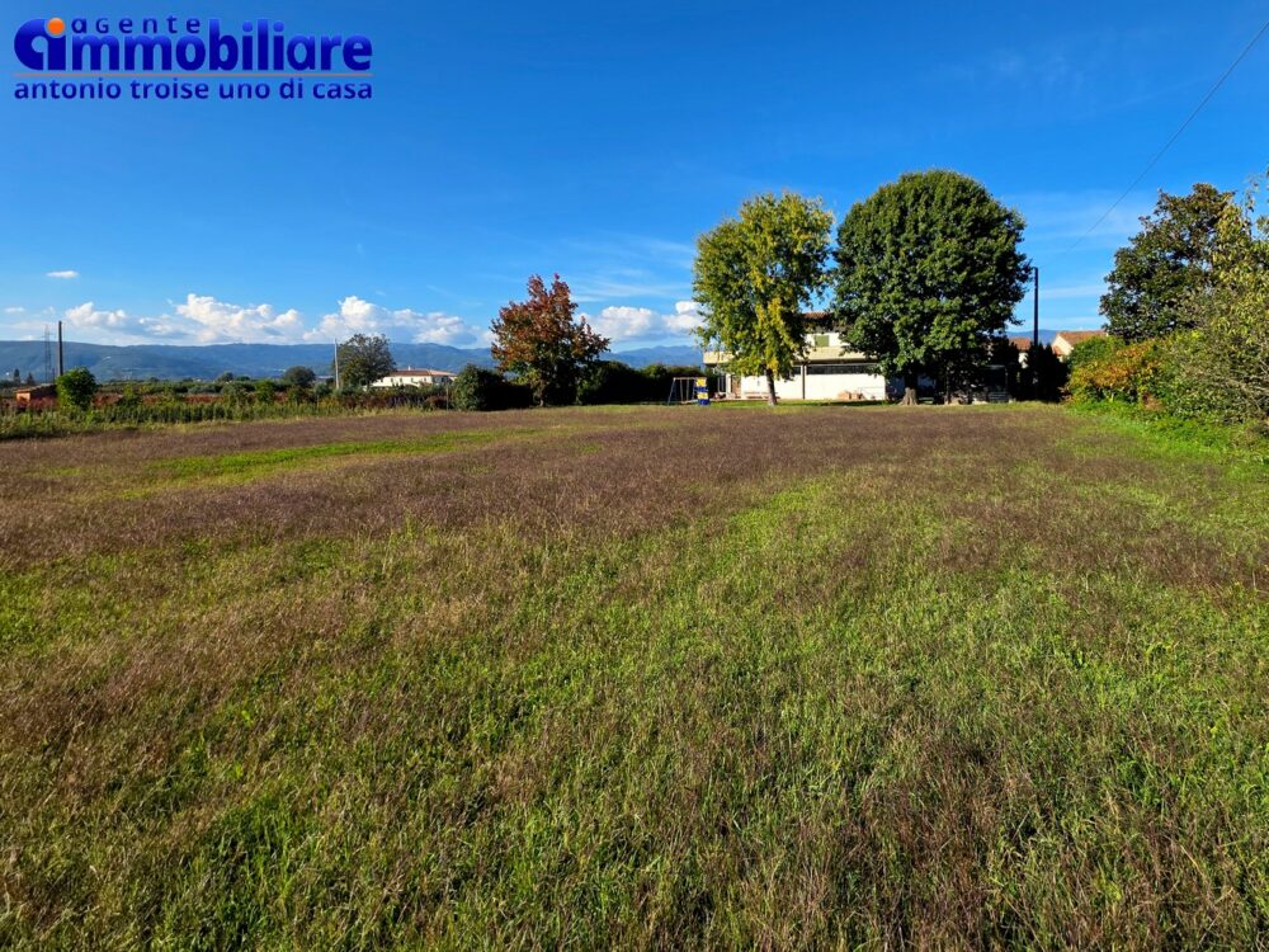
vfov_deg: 89.9
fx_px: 477
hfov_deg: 106.2
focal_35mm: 13
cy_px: 476
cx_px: 634
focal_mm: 2.2
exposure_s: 1/1809
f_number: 1.9
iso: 40
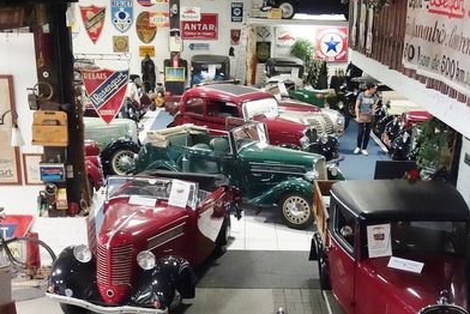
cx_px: 248
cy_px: 228
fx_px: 679
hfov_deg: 38.2
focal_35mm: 52
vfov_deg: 25.8
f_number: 2.8
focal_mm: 12.48
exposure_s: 1/60
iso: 3200
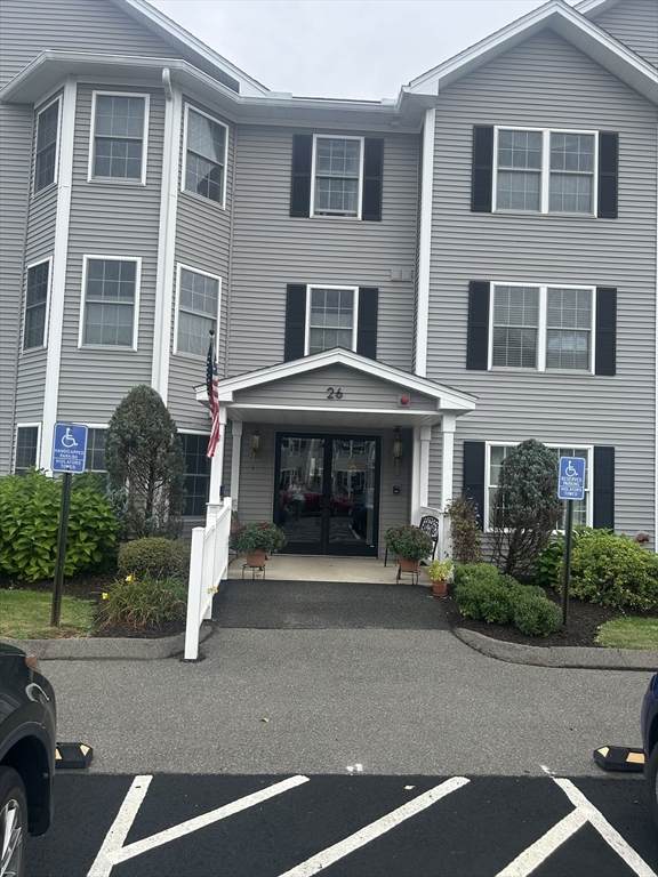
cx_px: 329
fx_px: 659
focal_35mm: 26
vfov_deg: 67.3
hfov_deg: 53.1
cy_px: 438
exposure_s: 1/1311
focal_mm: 5.7
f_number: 1.5
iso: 50
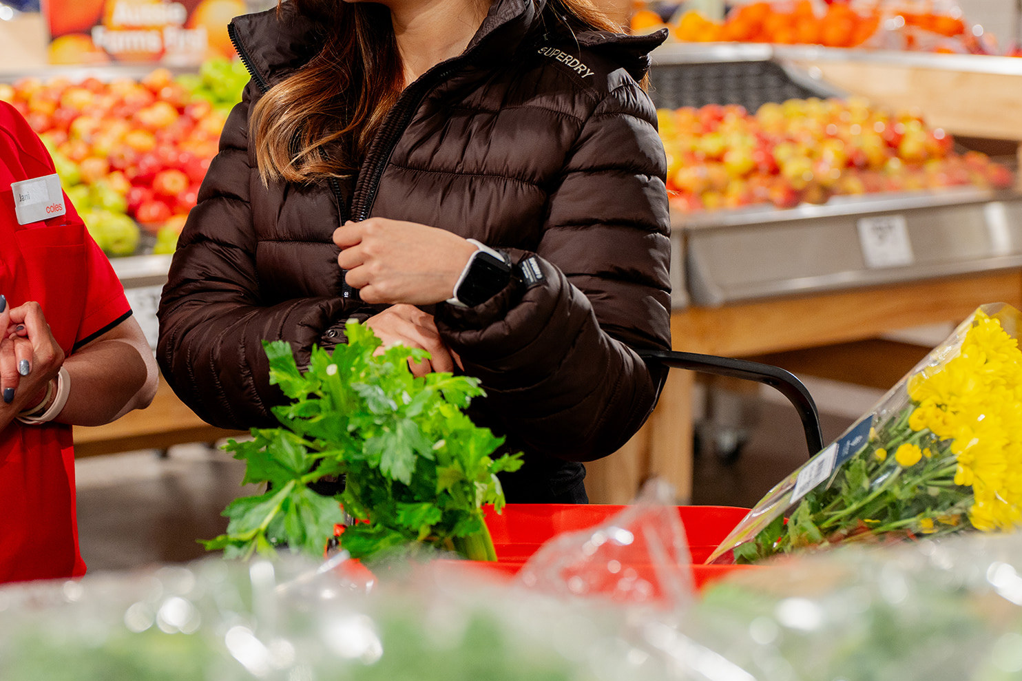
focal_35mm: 91
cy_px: 282
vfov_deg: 15.0
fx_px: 2583
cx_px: 284
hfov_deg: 22.2
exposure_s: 1/125
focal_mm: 45
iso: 320
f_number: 2.5
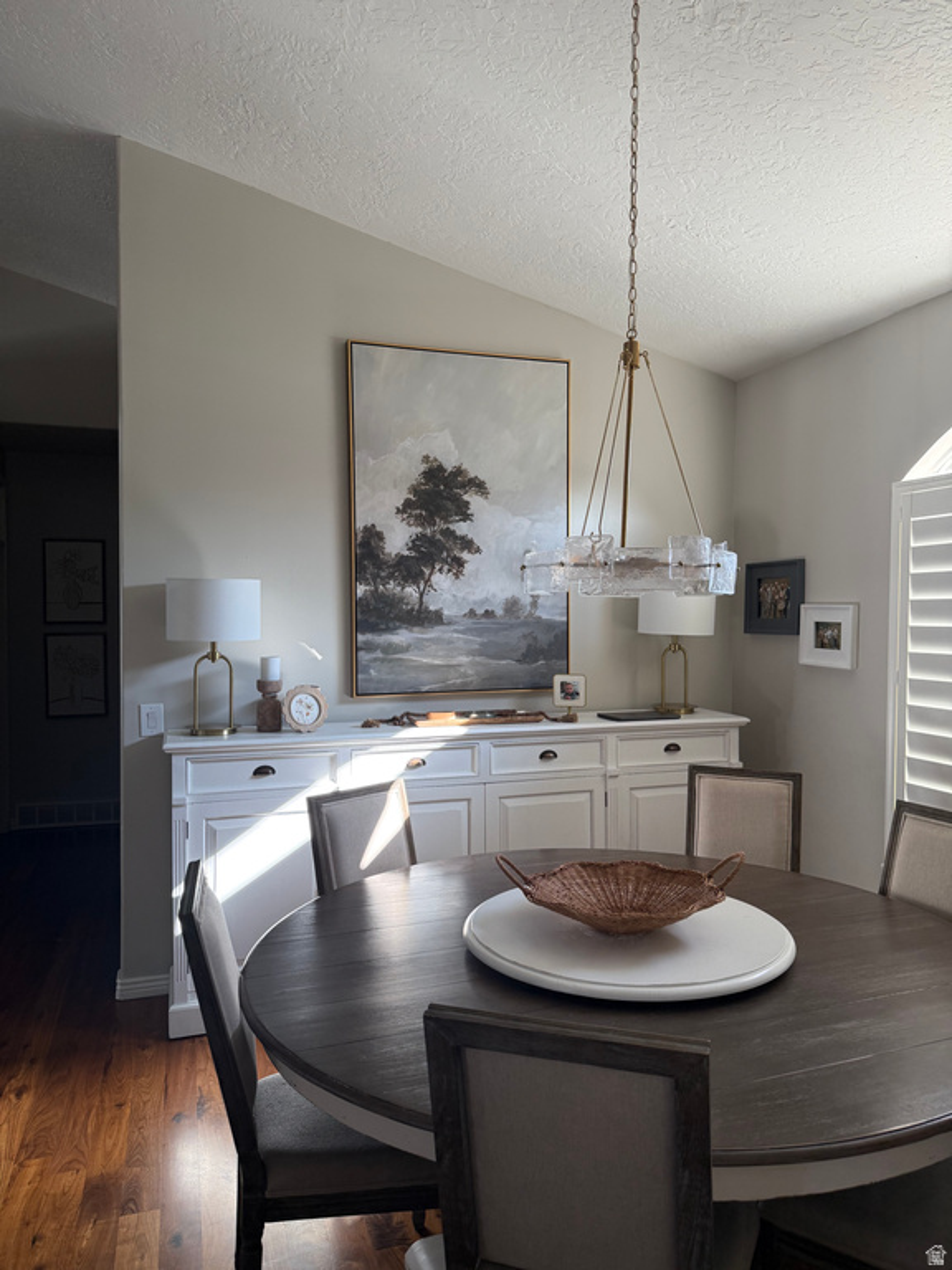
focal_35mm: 24
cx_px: 476
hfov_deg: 56.8
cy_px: 635
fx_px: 880
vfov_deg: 71.6
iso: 125
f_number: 1.78
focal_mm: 6.76
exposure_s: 1/179
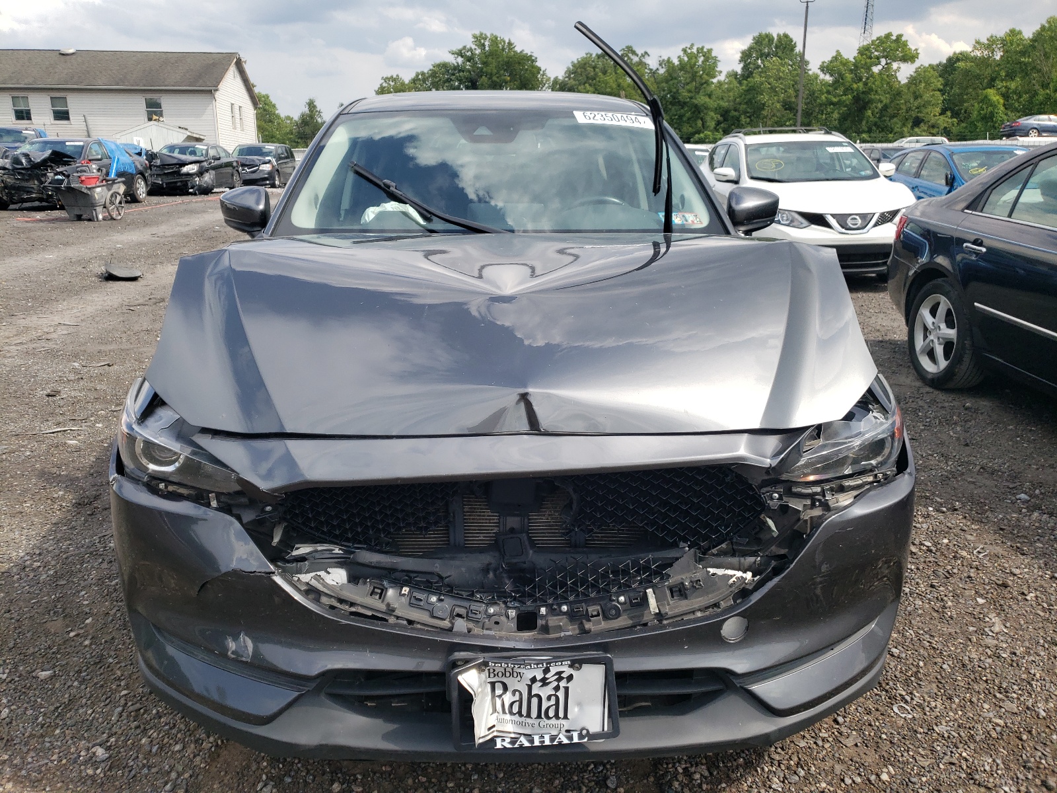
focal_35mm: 26
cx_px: 528
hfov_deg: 67.3
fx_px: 794
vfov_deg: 53.1
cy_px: 396
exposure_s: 1/2000
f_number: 1.5
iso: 50
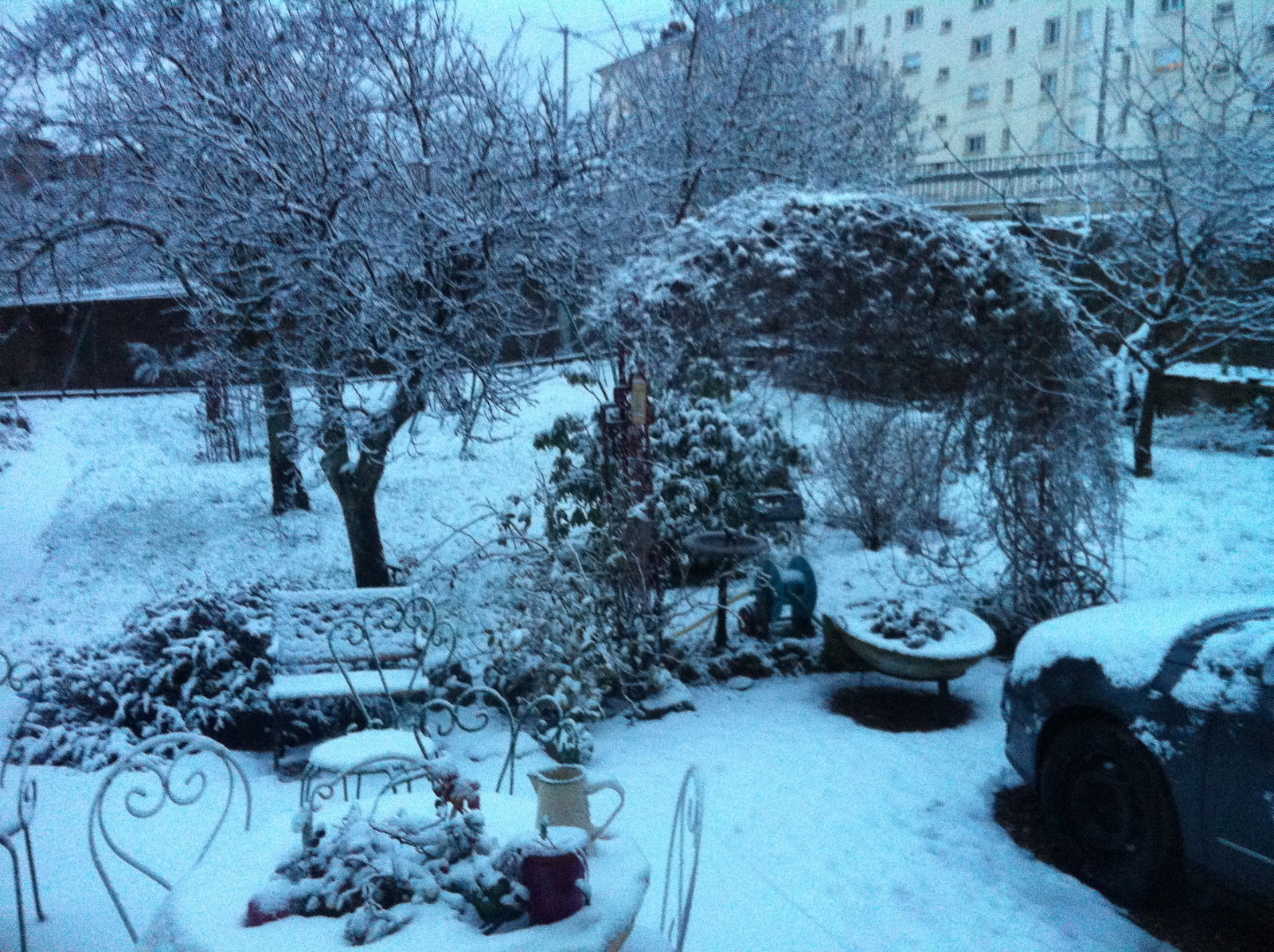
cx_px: 637
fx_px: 1286
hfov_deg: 52.7
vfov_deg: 40.6
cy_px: 476
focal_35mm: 35
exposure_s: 1/15
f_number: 2.8
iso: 400
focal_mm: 3.85
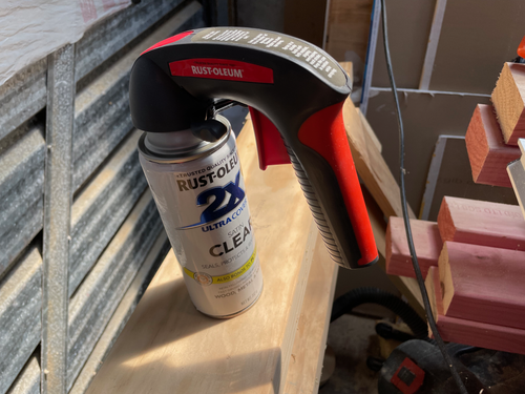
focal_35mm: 26
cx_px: 262
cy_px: 197
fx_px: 394
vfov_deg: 53.1
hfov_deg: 67.3
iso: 32
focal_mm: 4.2
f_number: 1.6
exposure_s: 1/947
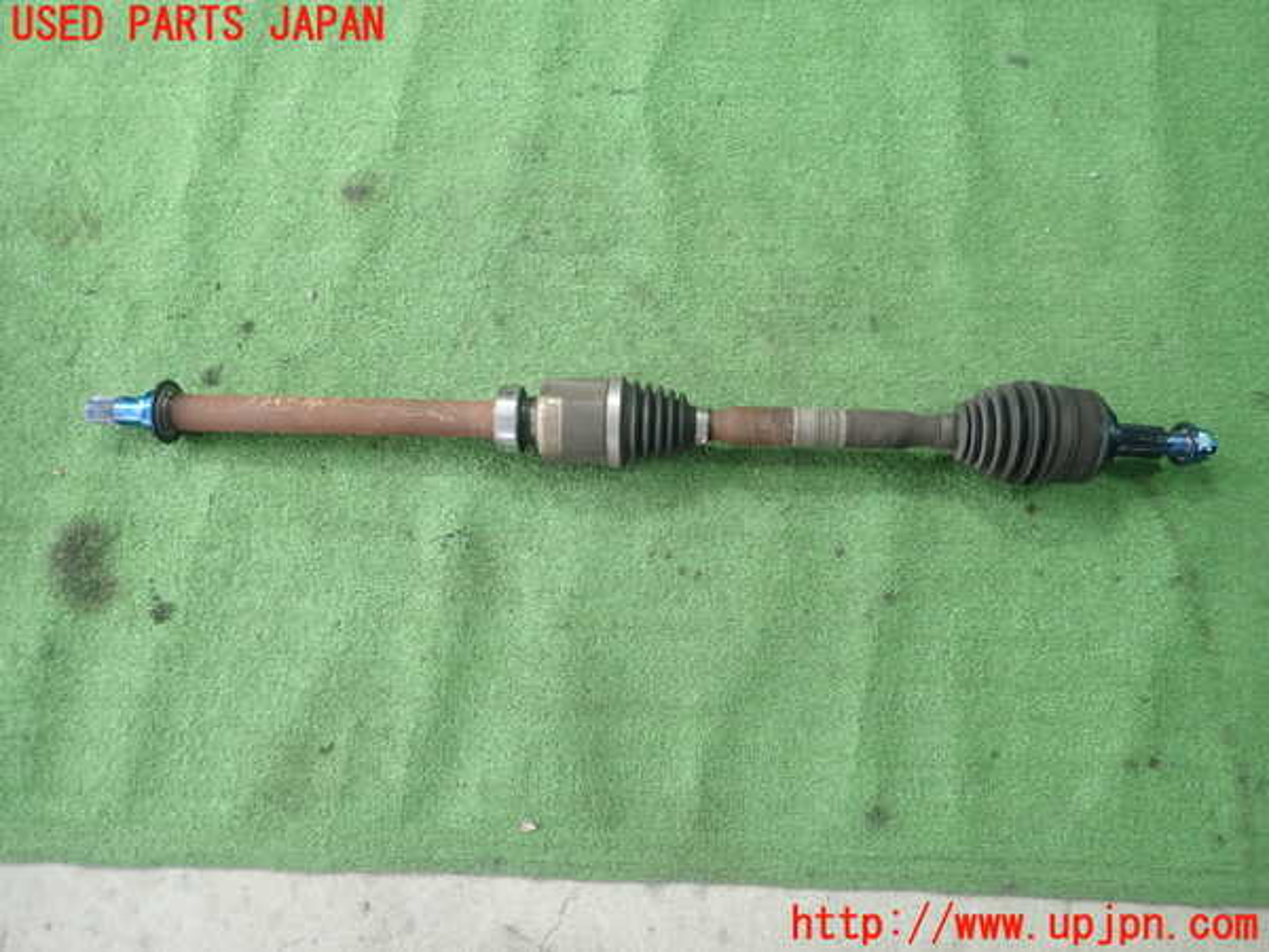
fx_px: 916
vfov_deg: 54.9
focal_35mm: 25
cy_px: 476
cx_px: 634
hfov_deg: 69.4
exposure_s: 1/60
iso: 200
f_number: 2
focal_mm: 4.5
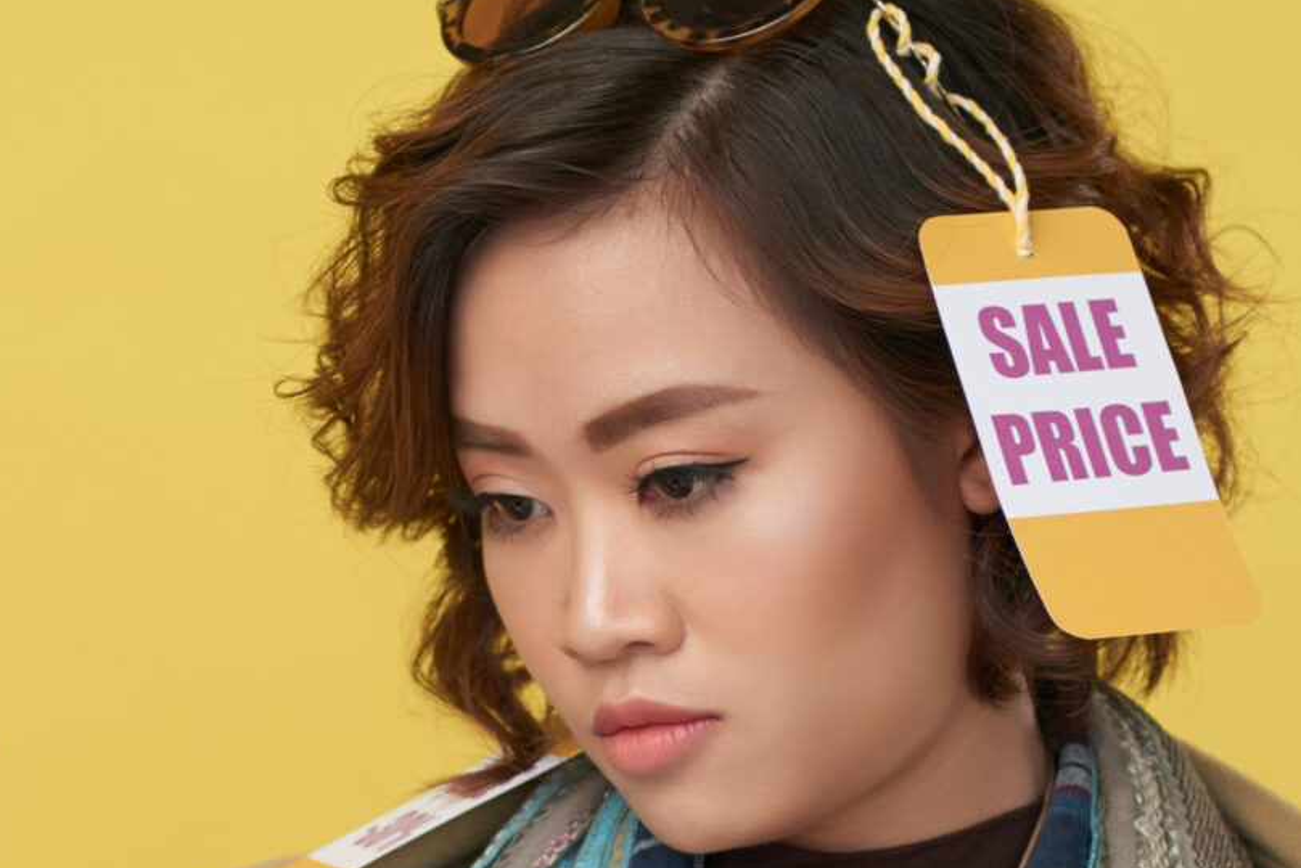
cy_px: 1102
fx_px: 9724
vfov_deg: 5.1
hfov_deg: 7.6
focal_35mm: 269
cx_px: 11
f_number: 3.3
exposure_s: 1/125
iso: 140
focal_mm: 85
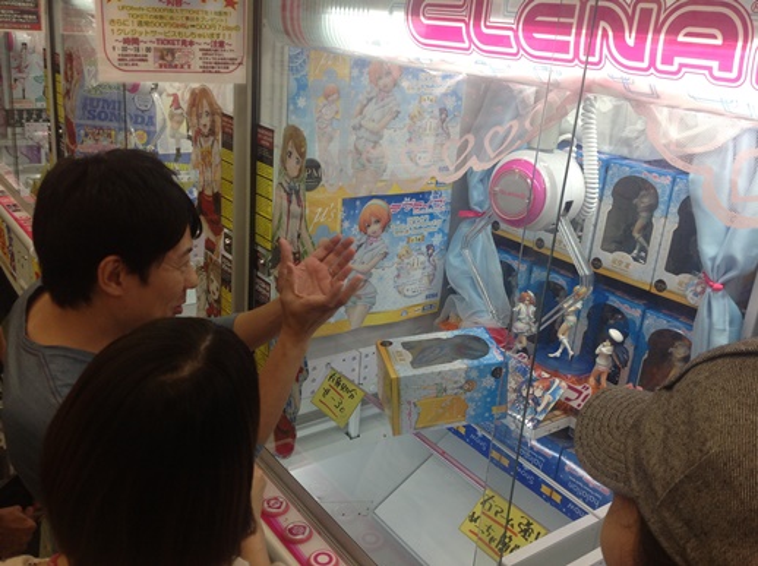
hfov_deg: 52.7
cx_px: 379
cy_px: 283
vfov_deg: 40.6
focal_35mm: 35
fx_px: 765
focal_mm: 4.28
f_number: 2.4
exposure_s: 1/120
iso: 64
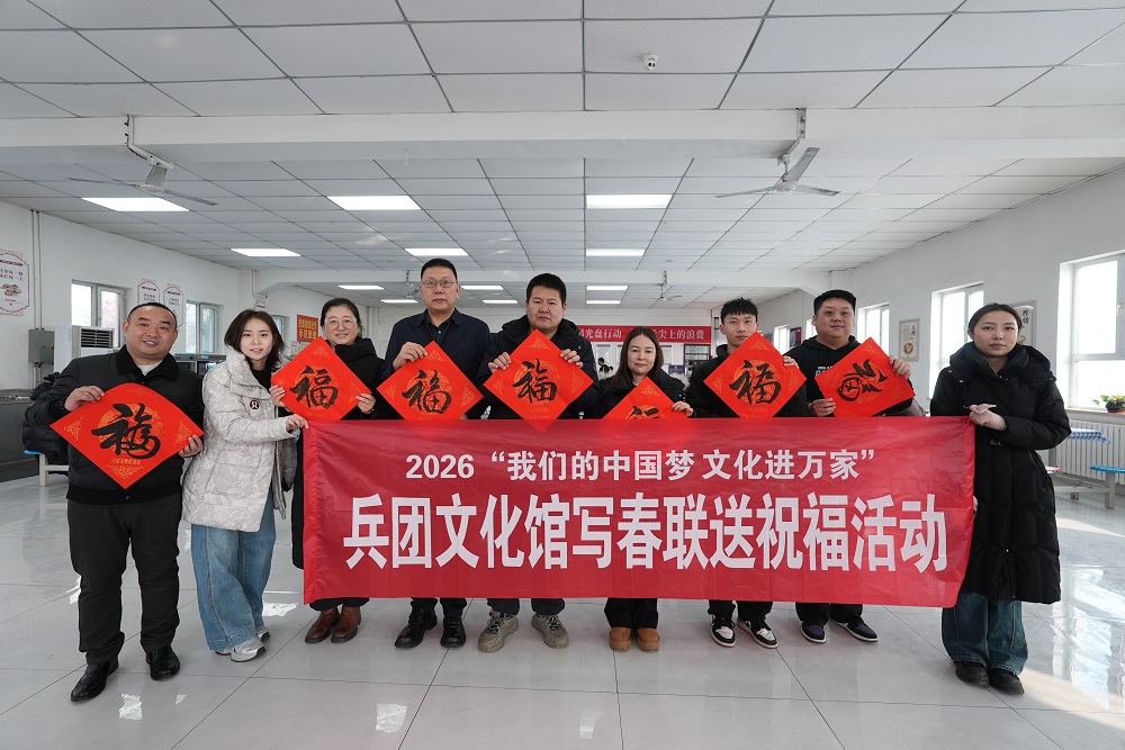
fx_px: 516
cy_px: 375
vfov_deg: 72.1
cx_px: 562
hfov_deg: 95.0
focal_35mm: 16
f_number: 5
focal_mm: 16.5
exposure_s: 1/100
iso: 320
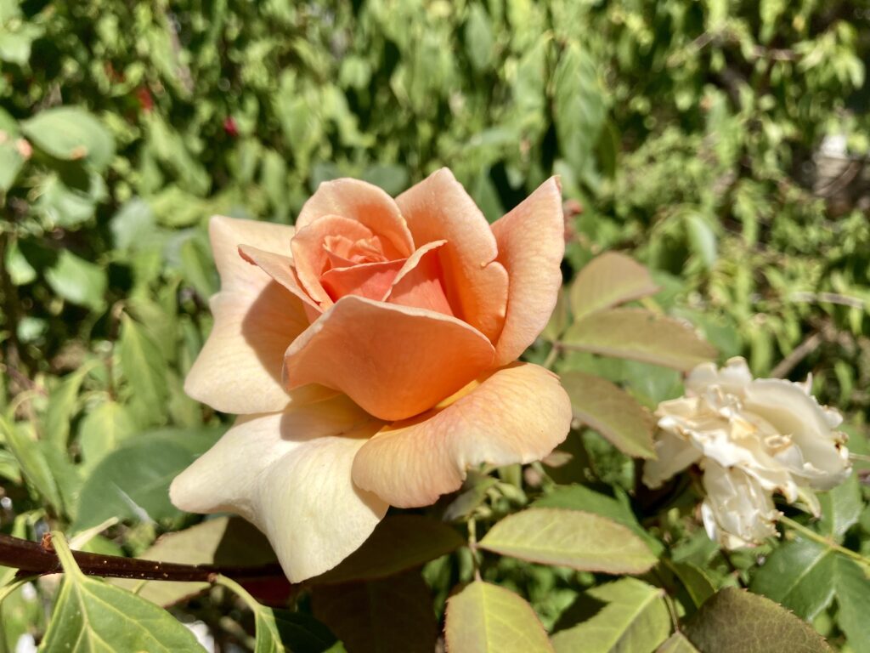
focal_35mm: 28
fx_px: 704
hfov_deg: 63.4
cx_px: 435
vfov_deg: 49.7
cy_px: 326
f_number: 1.8
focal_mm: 3.99
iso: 20
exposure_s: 1/2667
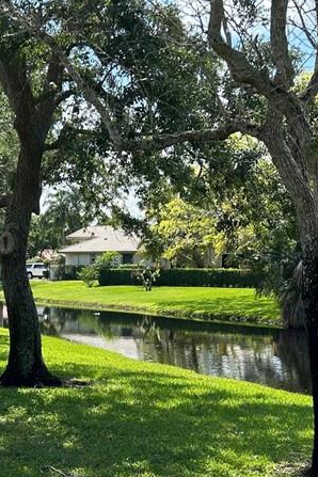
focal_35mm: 62
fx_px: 821
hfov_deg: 21.9
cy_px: 311
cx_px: 134
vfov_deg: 32.2
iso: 50
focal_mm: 5.7
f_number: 1.5
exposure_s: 1/1597
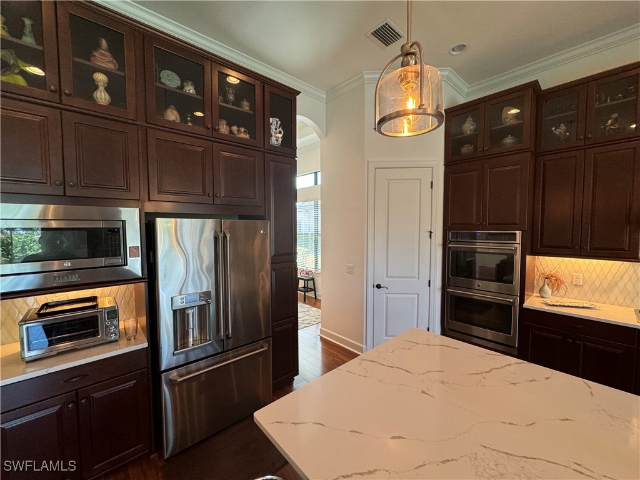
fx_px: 259
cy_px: 240
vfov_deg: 85.7
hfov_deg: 102.1
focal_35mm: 14
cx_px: 320
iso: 250
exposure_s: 1/120
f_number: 2.2
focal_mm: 2.22
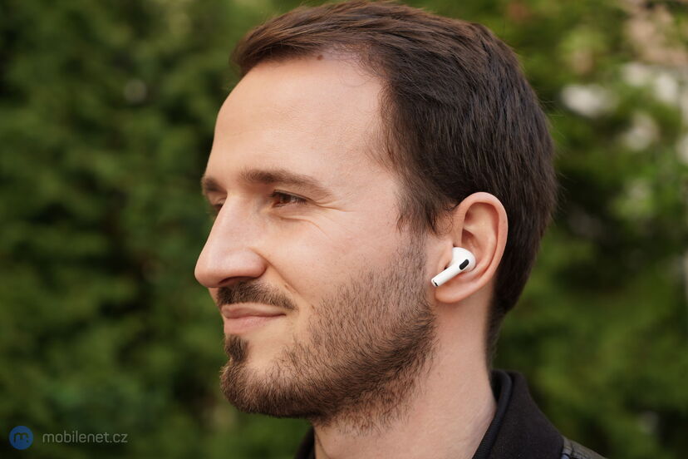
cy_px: 230
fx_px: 1338
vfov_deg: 19.5
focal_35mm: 70
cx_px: 344
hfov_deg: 28.8
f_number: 4
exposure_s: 1/200
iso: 160
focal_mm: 70
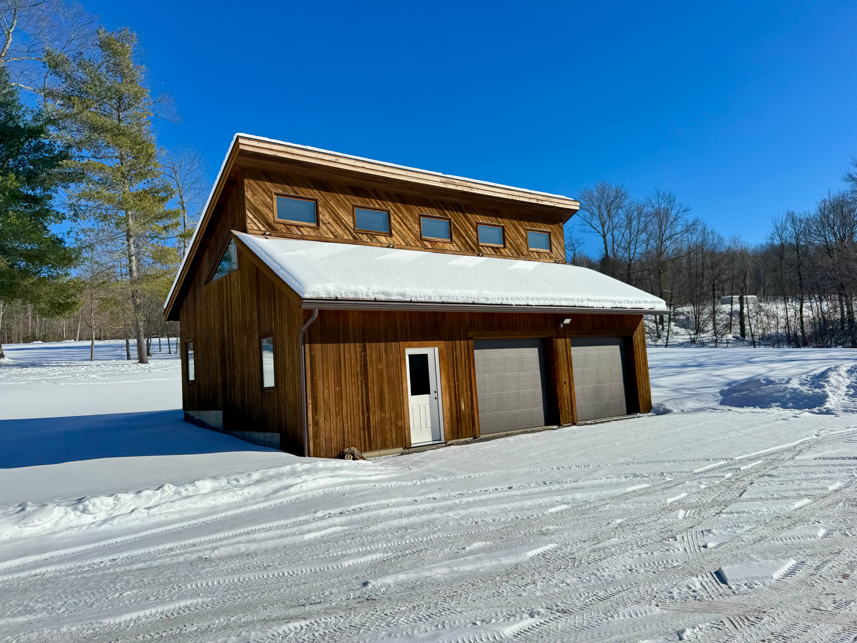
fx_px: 594
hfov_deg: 71.6
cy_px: 322
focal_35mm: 24
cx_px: 428
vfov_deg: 56.8
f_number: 1.78
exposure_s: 1/5348
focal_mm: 6.76
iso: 80
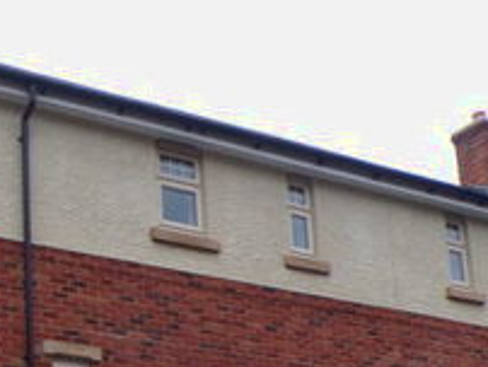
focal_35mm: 83
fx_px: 1171
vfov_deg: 16.8
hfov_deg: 22.9
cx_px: 39
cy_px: 470
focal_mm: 4.3
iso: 80
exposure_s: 1/50
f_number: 4.3
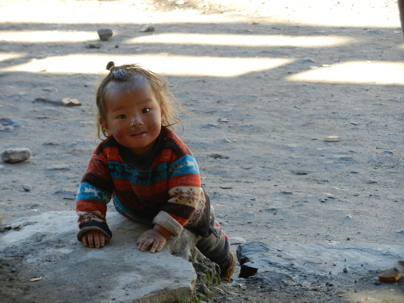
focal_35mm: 189
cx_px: 202
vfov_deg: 7.9
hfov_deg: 10.5
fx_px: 2206
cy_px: 152
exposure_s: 1/80
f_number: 5.3
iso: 400
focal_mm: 34
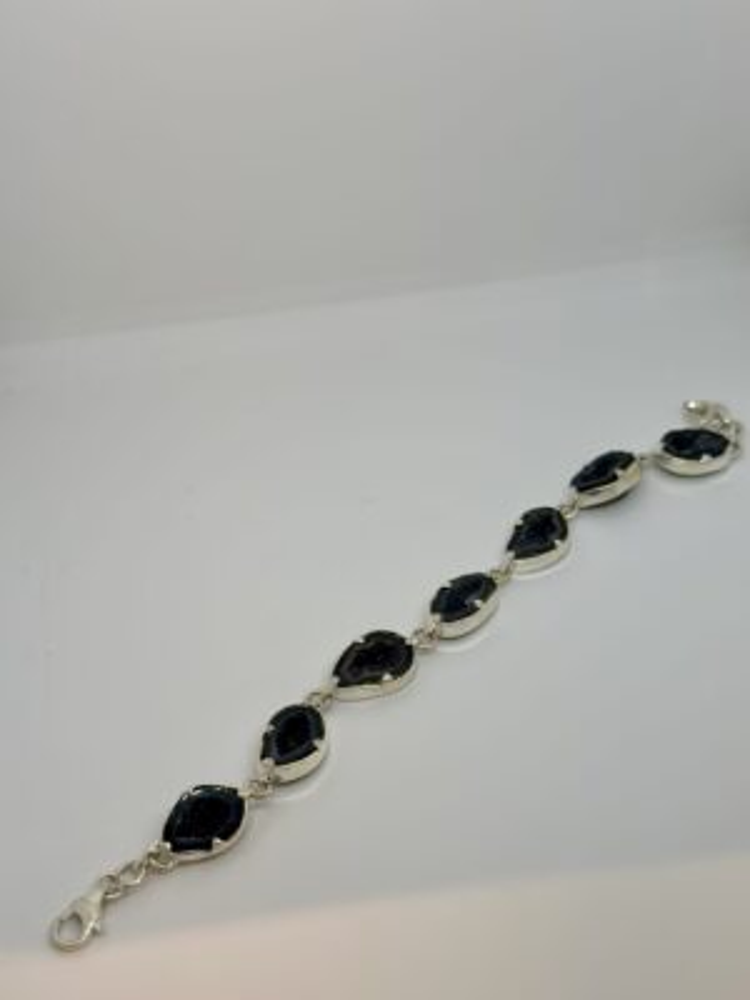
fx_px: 1387
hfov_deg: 30.3
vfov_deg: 39.7
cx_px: 375
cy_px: 500
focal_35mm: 48
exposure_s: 1/555
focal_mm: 6.86
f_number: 1.78
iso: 80
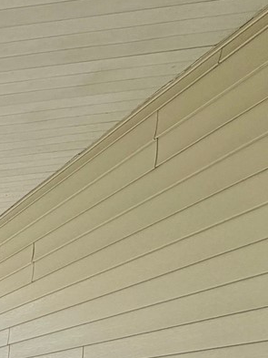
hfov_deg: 17.4
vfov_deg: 28.0
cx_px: -284
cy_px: 464
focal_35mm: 57
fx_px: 588
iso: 20
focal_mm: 2.22
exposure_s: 1/841
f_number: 2.2
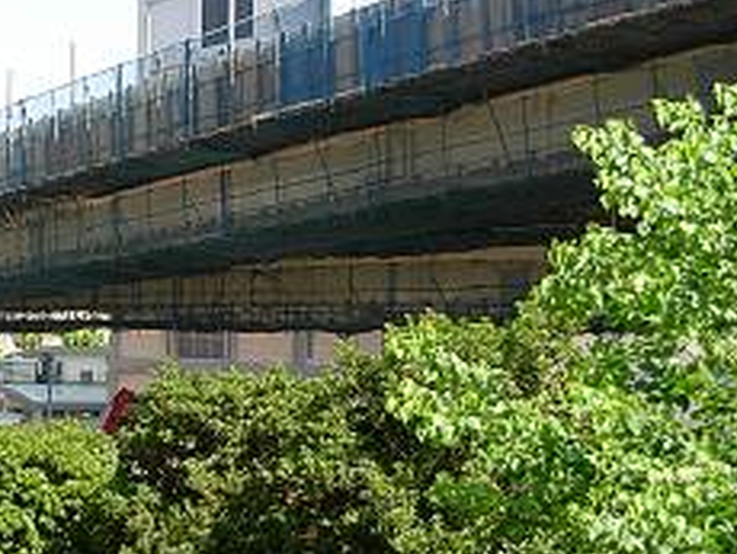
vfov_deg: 22.3
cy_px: 298
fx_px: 1407
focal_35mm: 66
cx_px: 103
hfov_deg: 28.4
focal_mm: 6.3
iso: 79
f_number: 2.9
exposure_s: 1/332
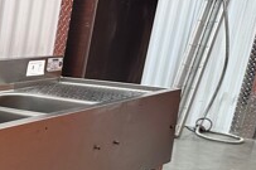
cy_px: 179
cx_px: -102
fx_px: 533
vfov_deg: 17.6
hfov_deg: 23.1
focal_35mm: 75
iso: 320
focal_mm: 6.86
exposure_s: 1/60
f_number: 1.78
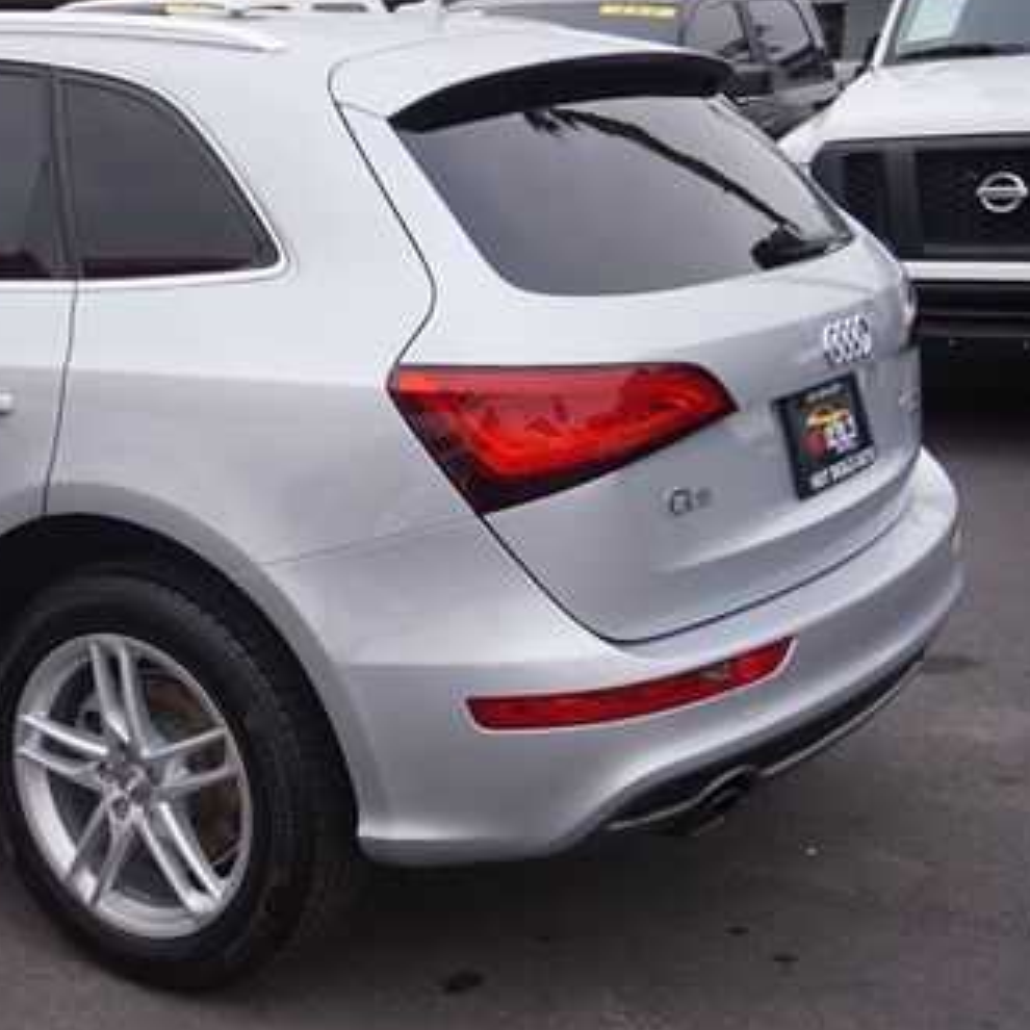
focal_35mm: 52
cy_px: 478
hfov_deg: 31.3
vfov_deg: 32.9
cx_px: 100
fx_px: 1745
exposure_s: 1/200
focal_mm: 21
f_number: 5.6
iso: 100
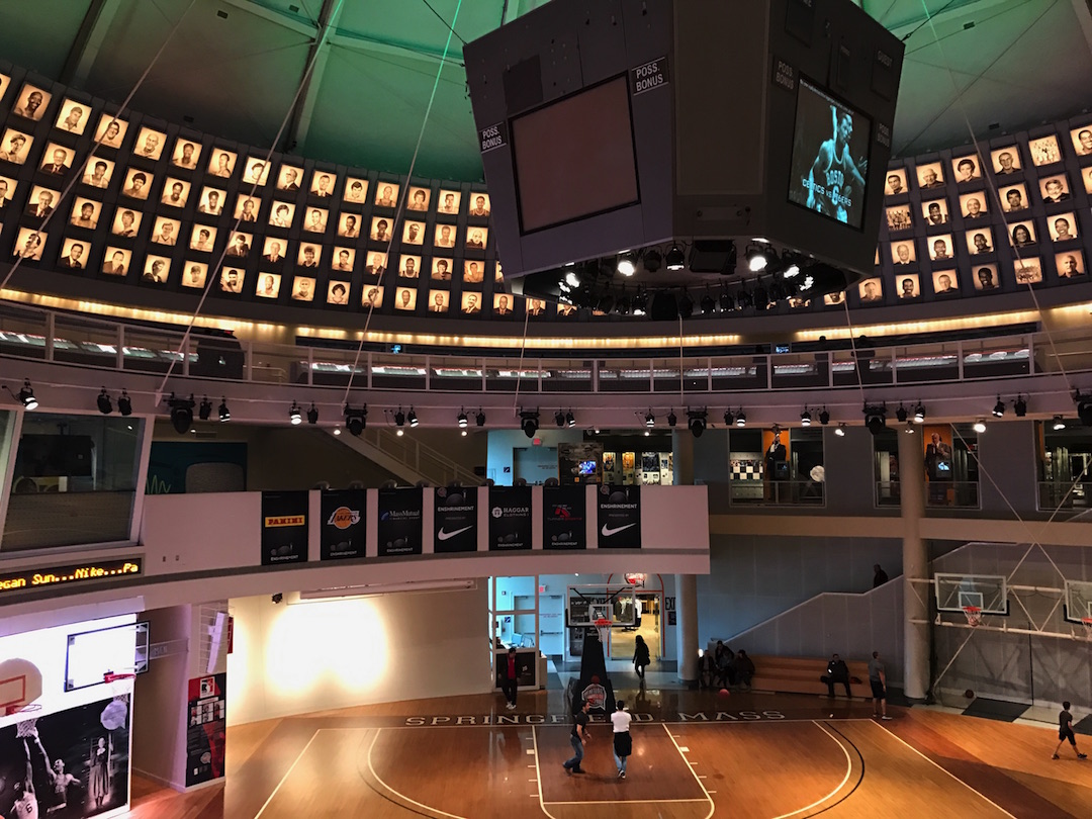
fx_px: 883
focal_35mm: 28
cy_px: 410
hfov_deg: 63.4
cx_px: 546
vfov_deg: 49.7
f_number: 1.8
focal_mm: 3.99
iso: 64
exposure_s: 1/15
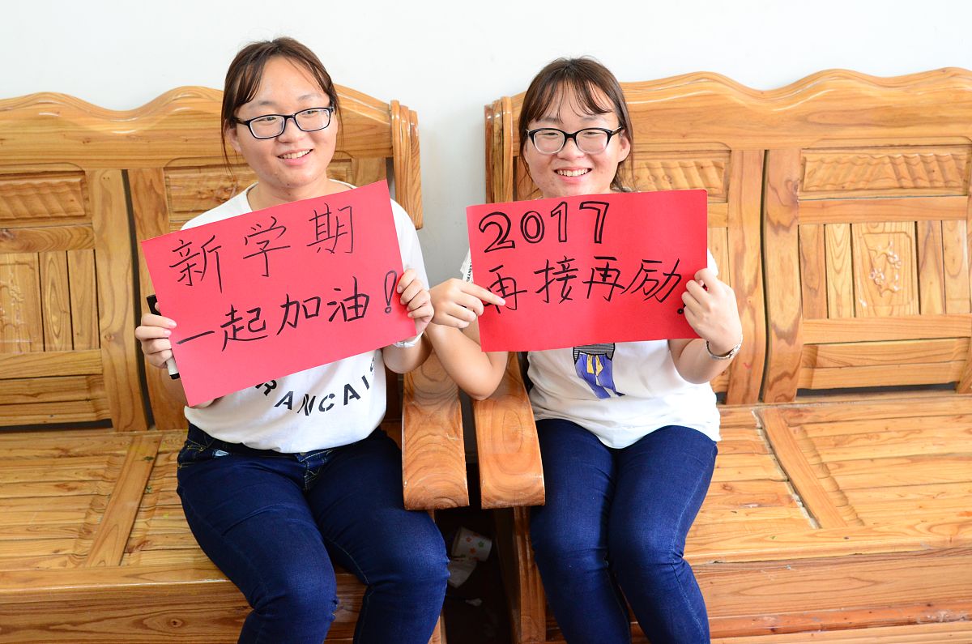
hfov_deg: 46.5
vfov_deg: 31.8
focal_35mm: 42
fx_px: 1132
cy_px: 322
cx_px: 486
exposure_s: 1/30
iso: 1400
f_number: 4
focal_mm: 28
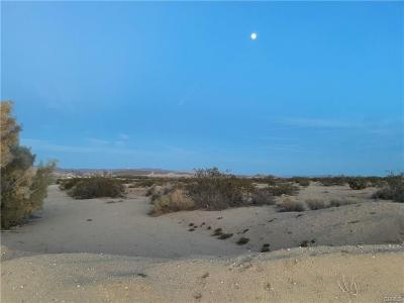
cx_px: 202
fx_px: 303
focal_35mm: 26
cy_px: 152
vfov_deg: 53.1
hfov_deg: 67.3
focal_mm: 4.2
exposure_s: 1/56
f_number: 1.6
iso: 320
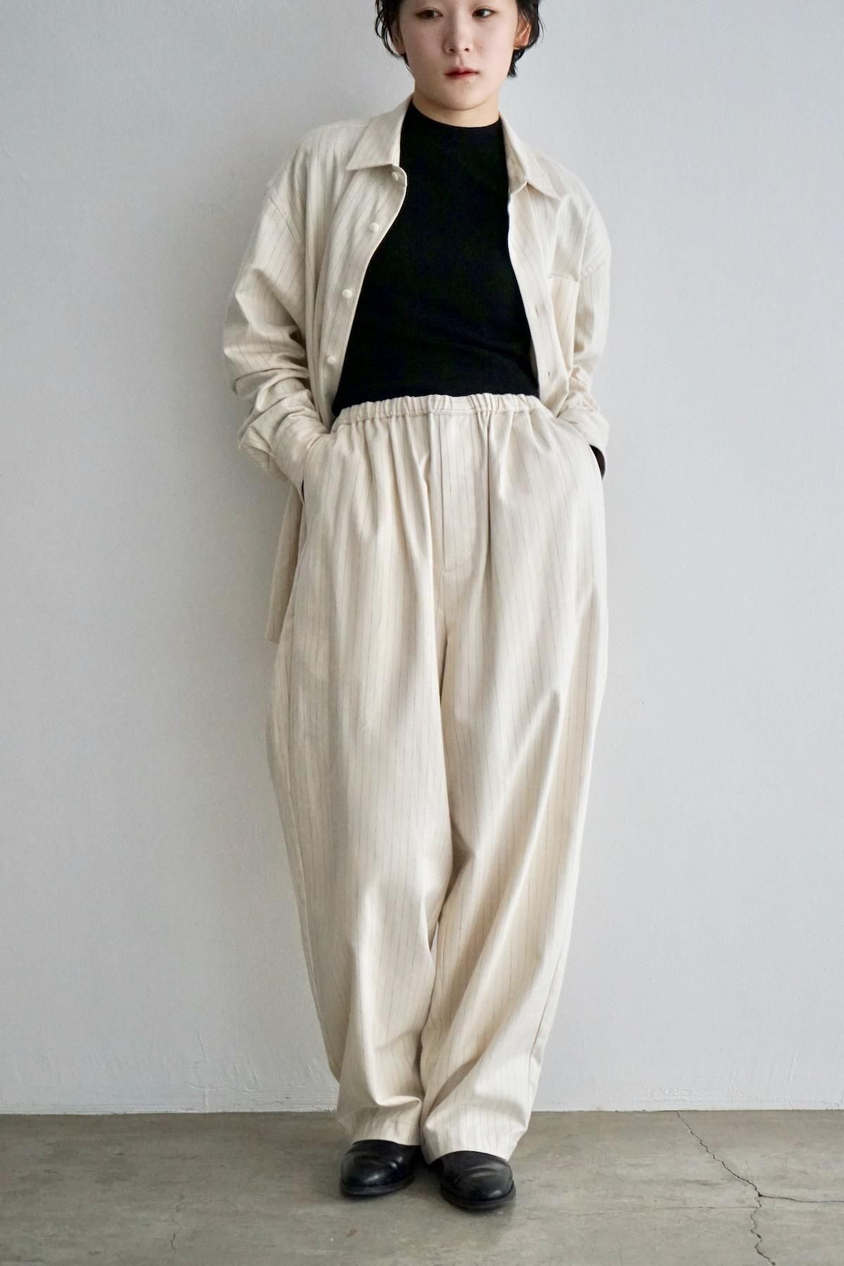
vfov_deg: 35.1
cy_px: 633
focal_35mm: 57
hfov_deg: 23.8
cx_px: 422
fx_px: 2004
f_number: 5
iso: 2500
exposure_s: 1/160
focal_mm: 57
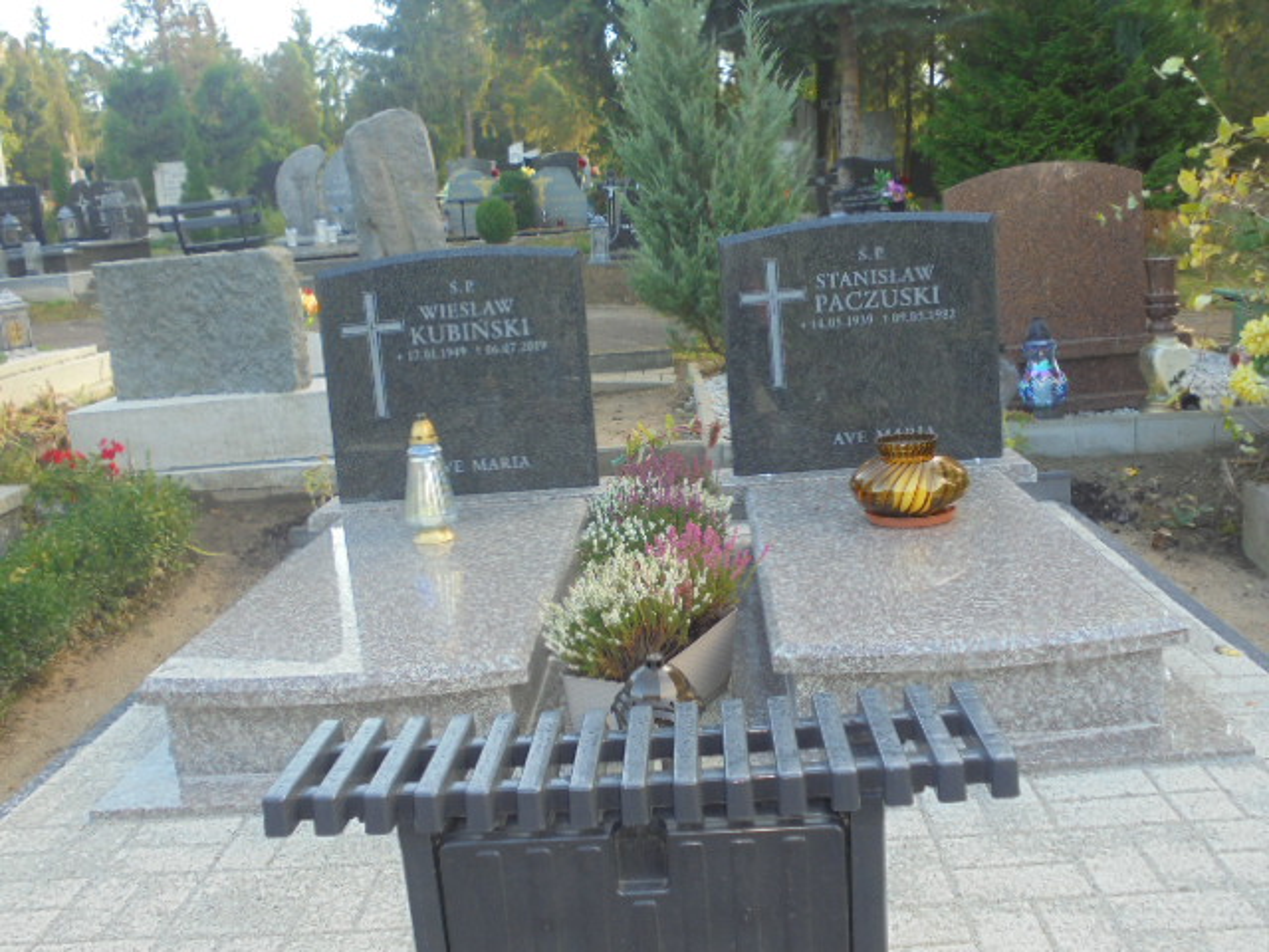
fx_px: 1246
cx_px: 634
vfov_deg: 41.8
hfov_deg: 54.0
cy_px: 476
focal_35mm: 34
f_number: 4
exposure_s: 1/60
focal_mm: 6.1
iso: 100
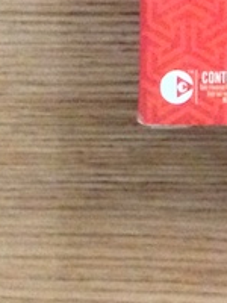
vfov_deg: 10.9
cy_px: -242
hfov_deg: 8.2
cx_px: 510
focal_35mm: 169
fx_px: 1478
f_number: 2.4
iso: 800
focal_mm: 4.12
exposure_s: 1/15
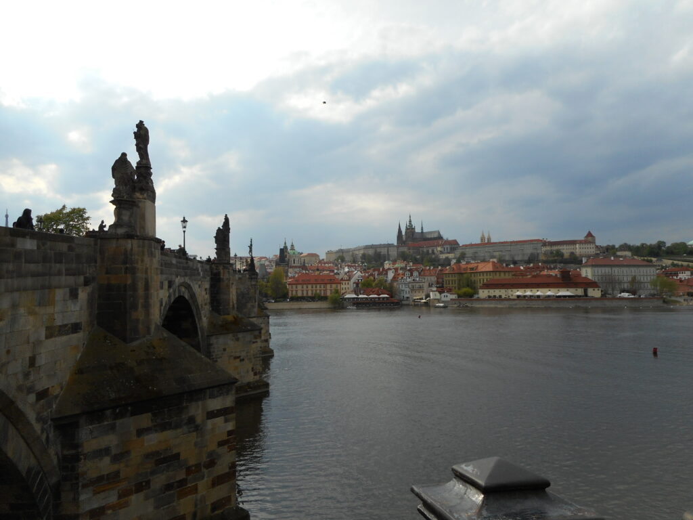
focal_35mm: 25
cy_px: 260
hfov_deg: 69.4
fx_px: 500
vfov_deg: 54.9
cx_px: 346
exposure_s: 1/640
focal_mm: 4.5
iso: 80
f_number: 3.7
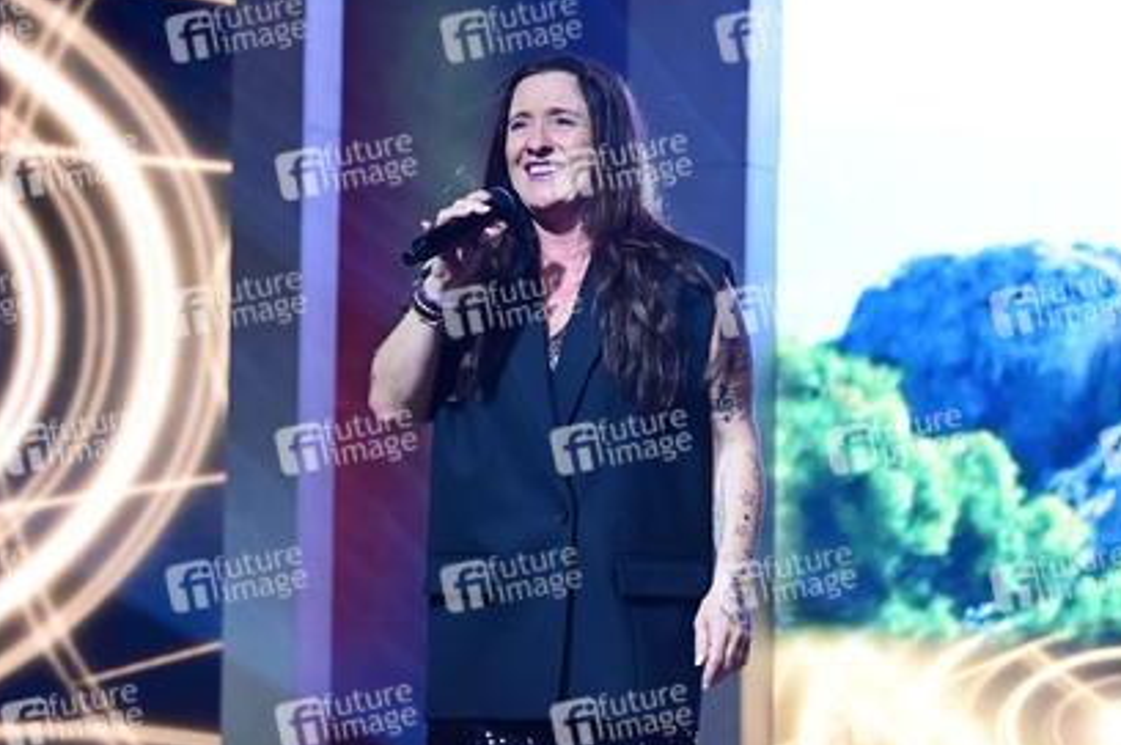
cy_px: 374
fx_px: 6873
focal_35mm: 221
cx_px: 548
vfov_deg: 6.2
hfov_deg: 9.3
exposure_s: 1/320
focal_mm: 200
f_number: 4
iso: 2500
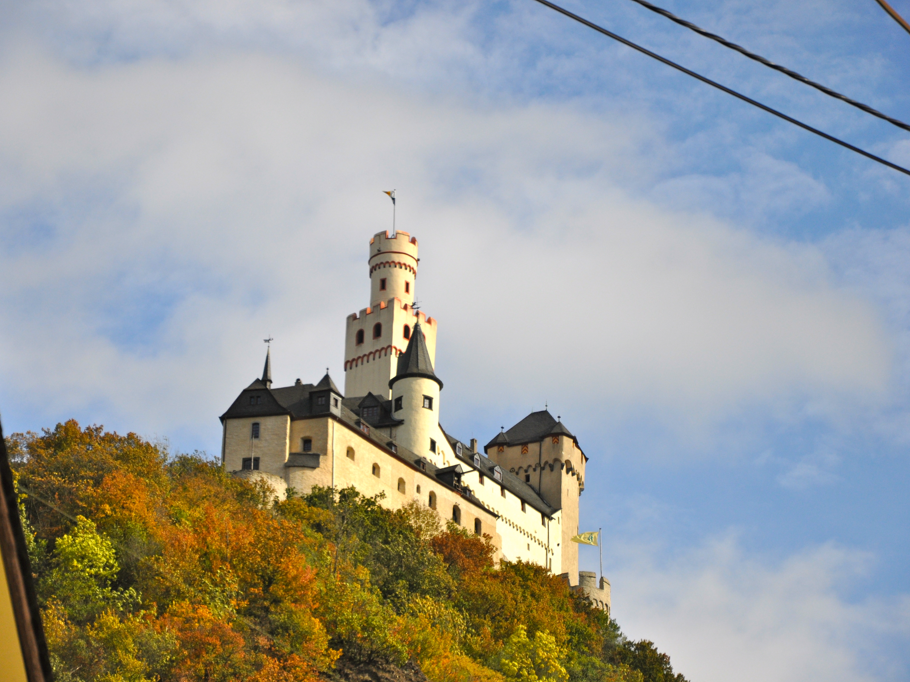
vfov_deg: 10.7
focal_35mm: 139
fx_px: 3642
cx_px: 446
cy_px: 341
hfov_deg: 14.2
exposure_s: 1/1250
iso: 400
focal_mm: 85
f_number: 5.6
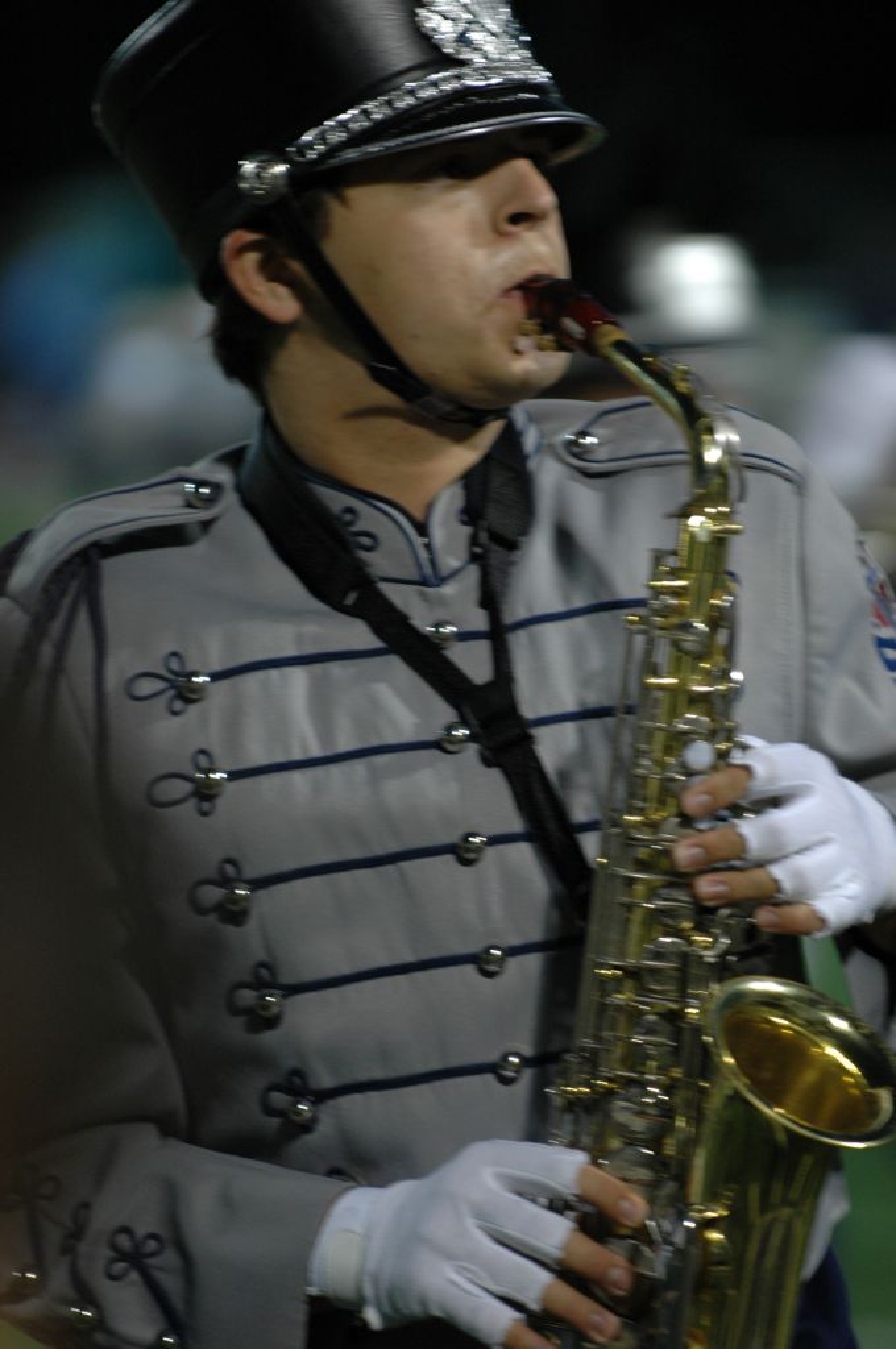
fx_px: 11230
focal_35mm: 300
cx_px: 448
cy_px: 674
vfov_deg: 6.9
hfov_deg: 4.6
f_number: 2.8
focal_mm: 200
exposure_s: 1/60
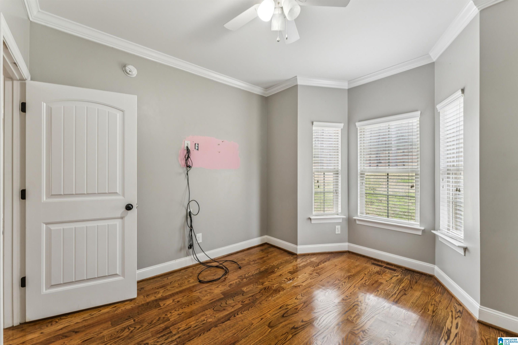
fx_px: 210
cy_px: 172
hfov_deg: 101.9
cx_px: 259
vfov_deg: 78.8
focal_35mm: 15
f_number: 13
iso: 400
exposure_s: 1/6
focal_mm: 14.6
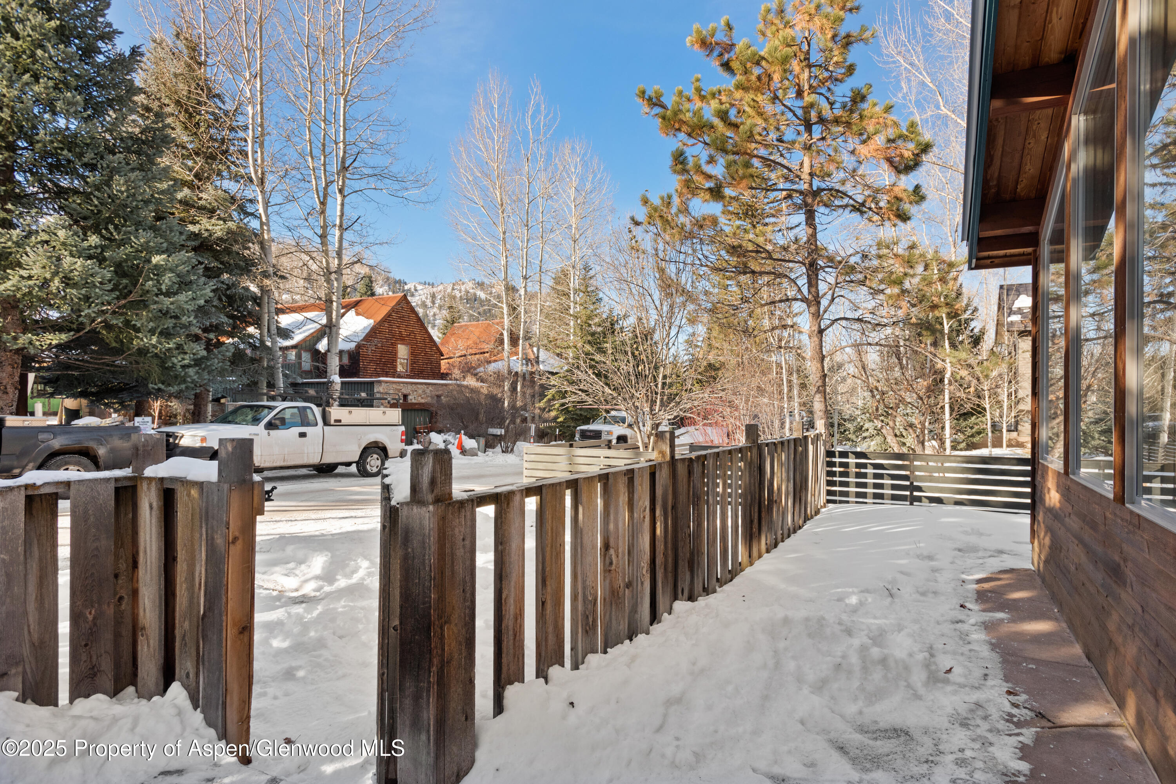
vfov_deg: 62.0
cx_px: 588
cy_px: 392
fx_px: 653
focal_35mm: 20
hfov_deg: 84.0
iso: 640
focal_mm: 20
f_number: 7.1
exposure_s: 1/400
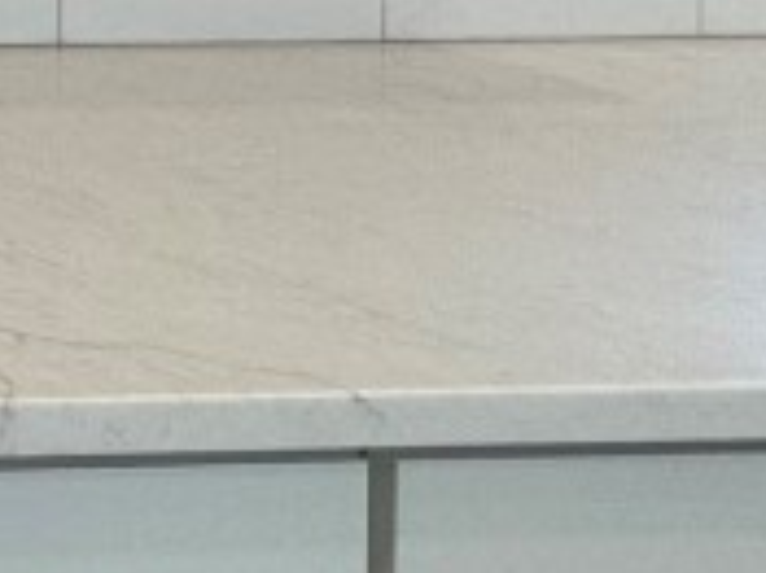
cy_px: -424
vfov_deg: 15.6
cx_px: -1300
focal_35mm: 82
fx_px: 1813
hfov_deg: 13.1
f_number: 2.2
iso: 125
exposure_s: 1/120
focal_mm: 2.22
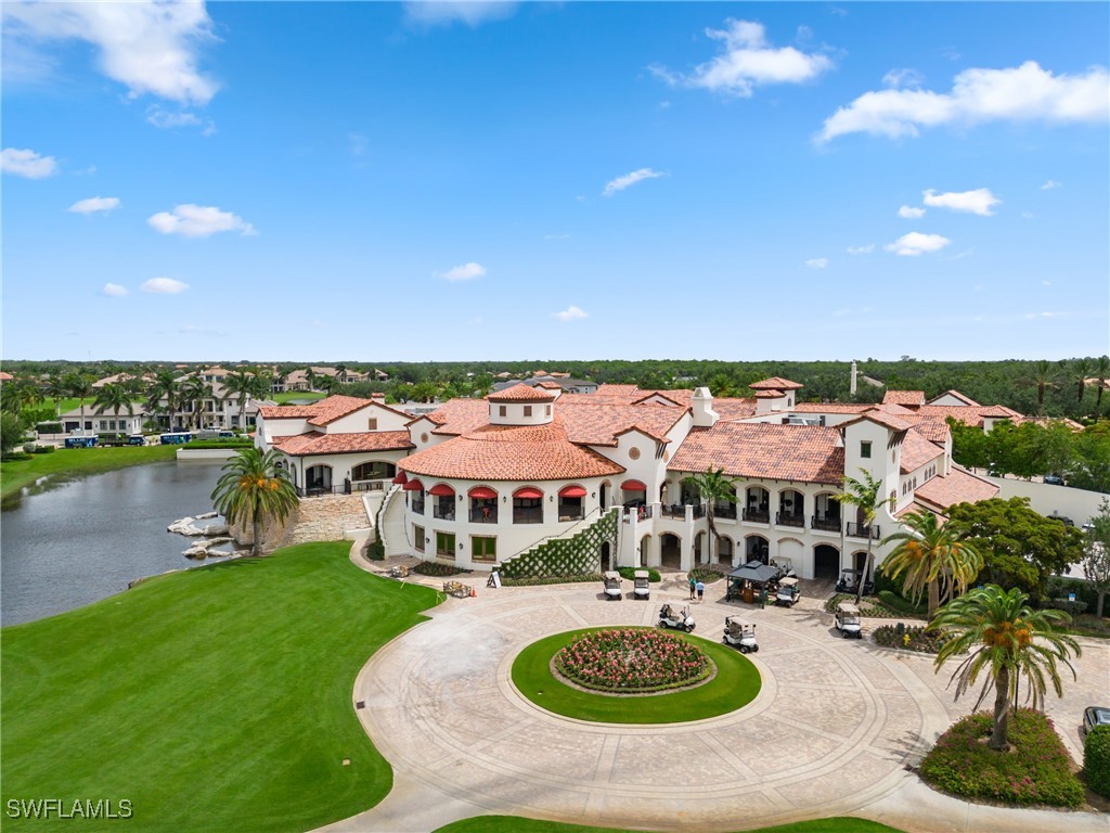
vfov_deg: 56.8
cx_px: 555
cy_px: 416
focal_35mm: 24
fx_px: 770
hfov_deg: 71.6
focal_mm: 6.72
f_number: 1.7
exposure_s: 1/6000
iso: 110
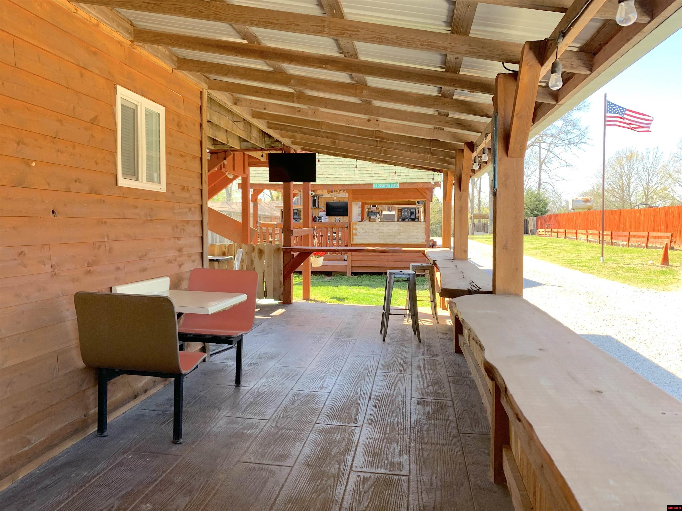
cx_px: 341
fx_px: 512
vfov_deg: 53.1
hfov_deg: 67.3
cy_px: 256
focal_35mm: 26
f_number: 1.8
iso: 25
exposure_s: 1/144
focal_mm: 4.25
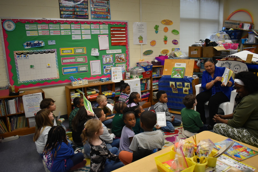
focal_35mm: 30
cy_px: 86
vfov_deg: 43.6
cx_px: 129
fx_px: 215
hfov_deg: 61.9
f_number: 3.5
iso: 1100
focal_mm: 20
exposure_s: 1/125
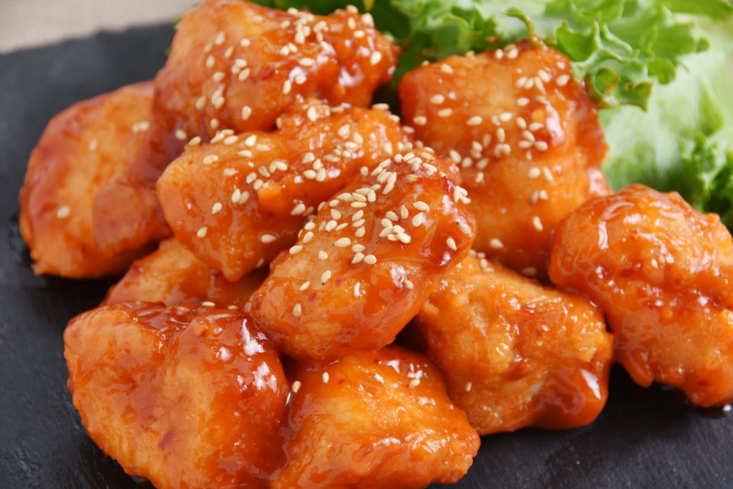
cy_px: 244
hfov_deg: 13.0
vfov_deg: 8.7
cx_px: 366
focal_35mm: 158
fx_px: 3207
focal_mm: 105
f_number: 7.1
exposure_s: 1/125
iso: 160
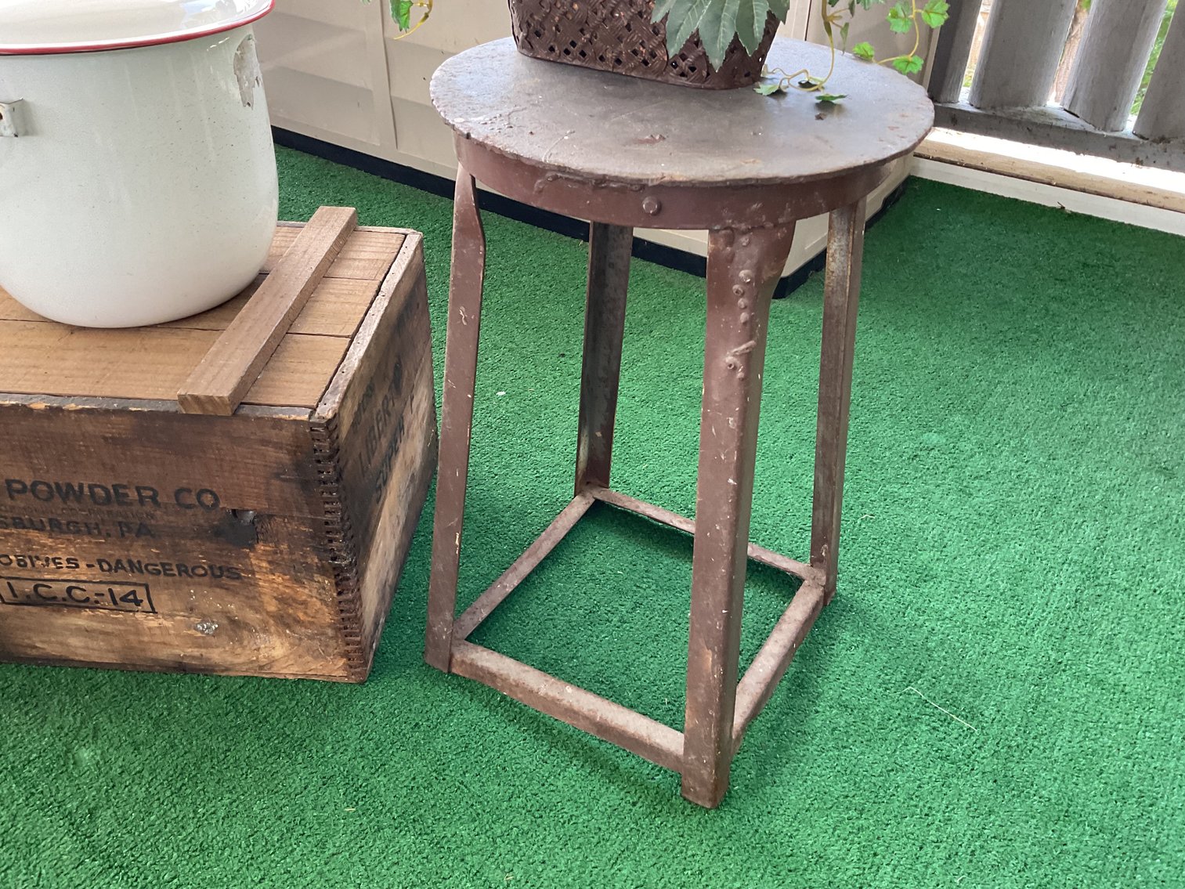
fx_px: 993
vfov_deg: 48.2
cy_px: 444
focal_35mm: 29
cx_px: 592
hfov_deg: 61.7
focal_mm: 3
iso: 100
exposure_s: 1/60
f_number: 1.8
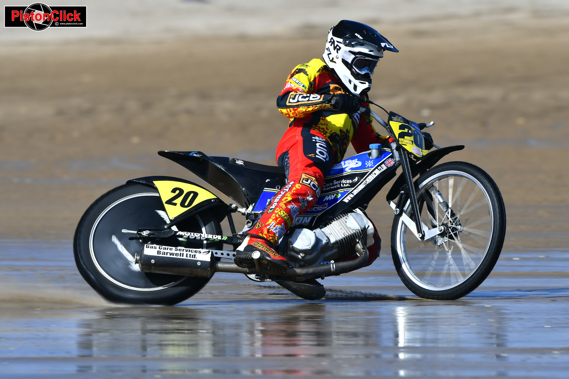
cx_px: 284
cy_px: 190
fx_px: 11614
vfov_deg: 1.9
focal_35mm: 735
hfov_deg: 2.8
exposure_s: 1/640
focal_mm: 490
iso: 250
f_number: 7.1
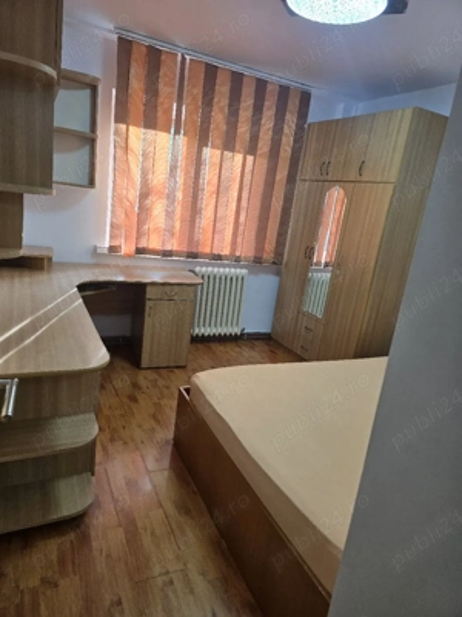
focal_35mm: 23
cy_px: 308
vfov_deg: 73.9
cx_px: 231
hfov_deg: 58.9
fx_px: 409
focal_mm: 6.3
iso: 80
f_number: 1.7
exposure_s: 1/101
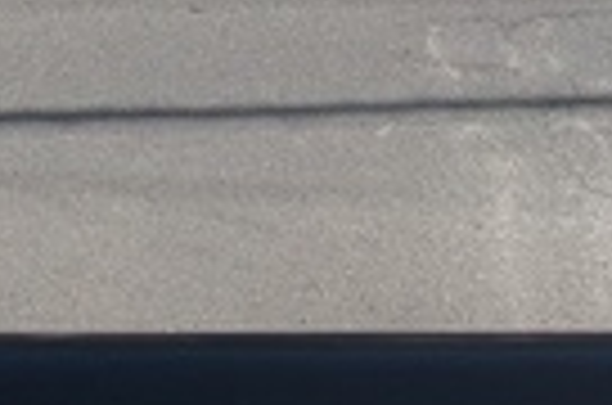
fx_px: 1747
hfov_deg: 19.4
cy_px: -1004
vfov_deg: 9.0
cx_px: 18
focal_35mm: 103
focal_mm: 1.83
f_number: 2.2
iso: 47
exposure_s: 1/1689
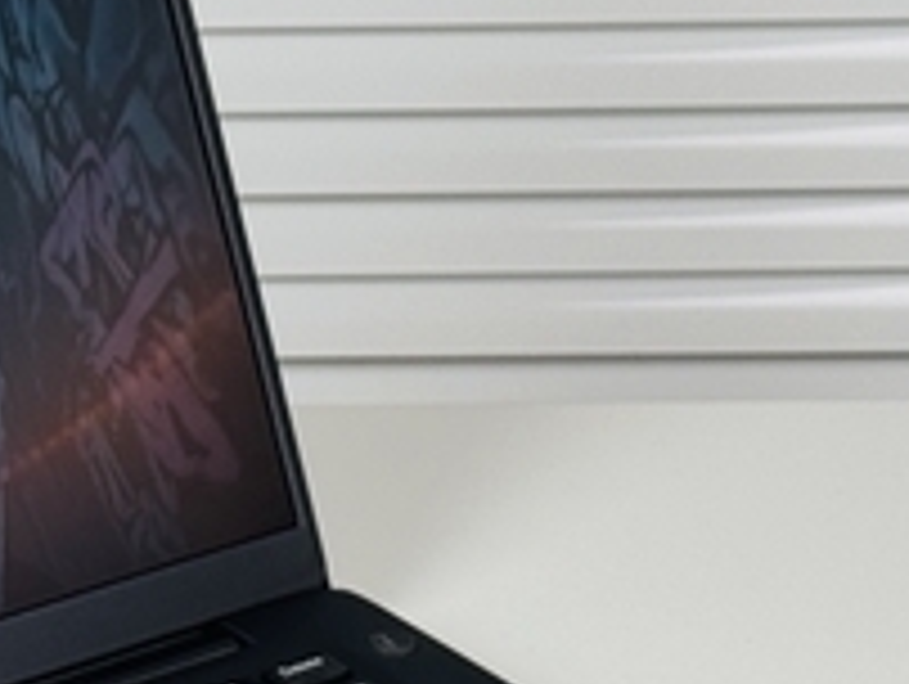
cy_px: 684
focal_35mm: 190
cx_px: -266
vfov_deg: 7.8
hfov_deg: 10.2
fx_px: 4995
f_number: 1.78
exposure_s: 1/128
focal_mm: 6.76
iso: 50
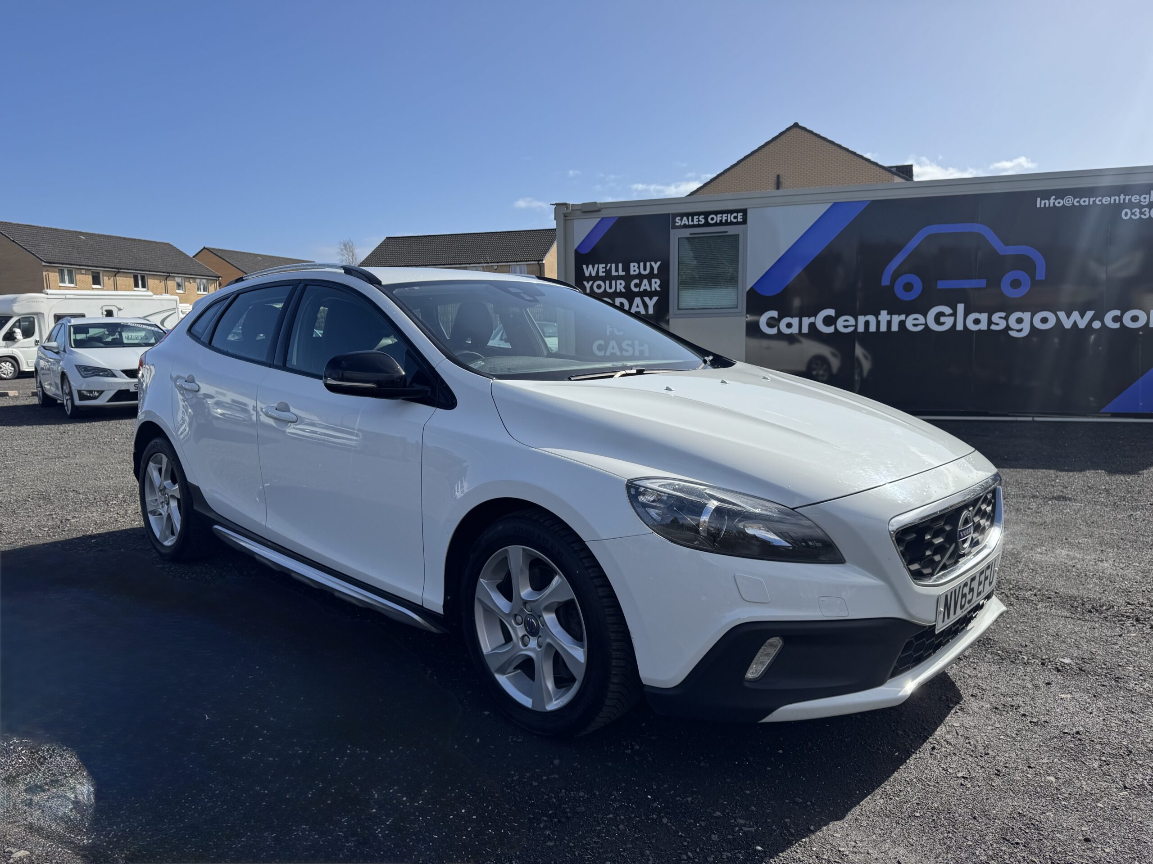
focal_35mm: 24
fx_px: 799
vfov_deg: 56.8
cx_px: 576
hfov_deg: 71.6
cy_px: 432
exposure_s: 1/5348
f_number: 1.78
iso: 80
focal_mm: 6.76
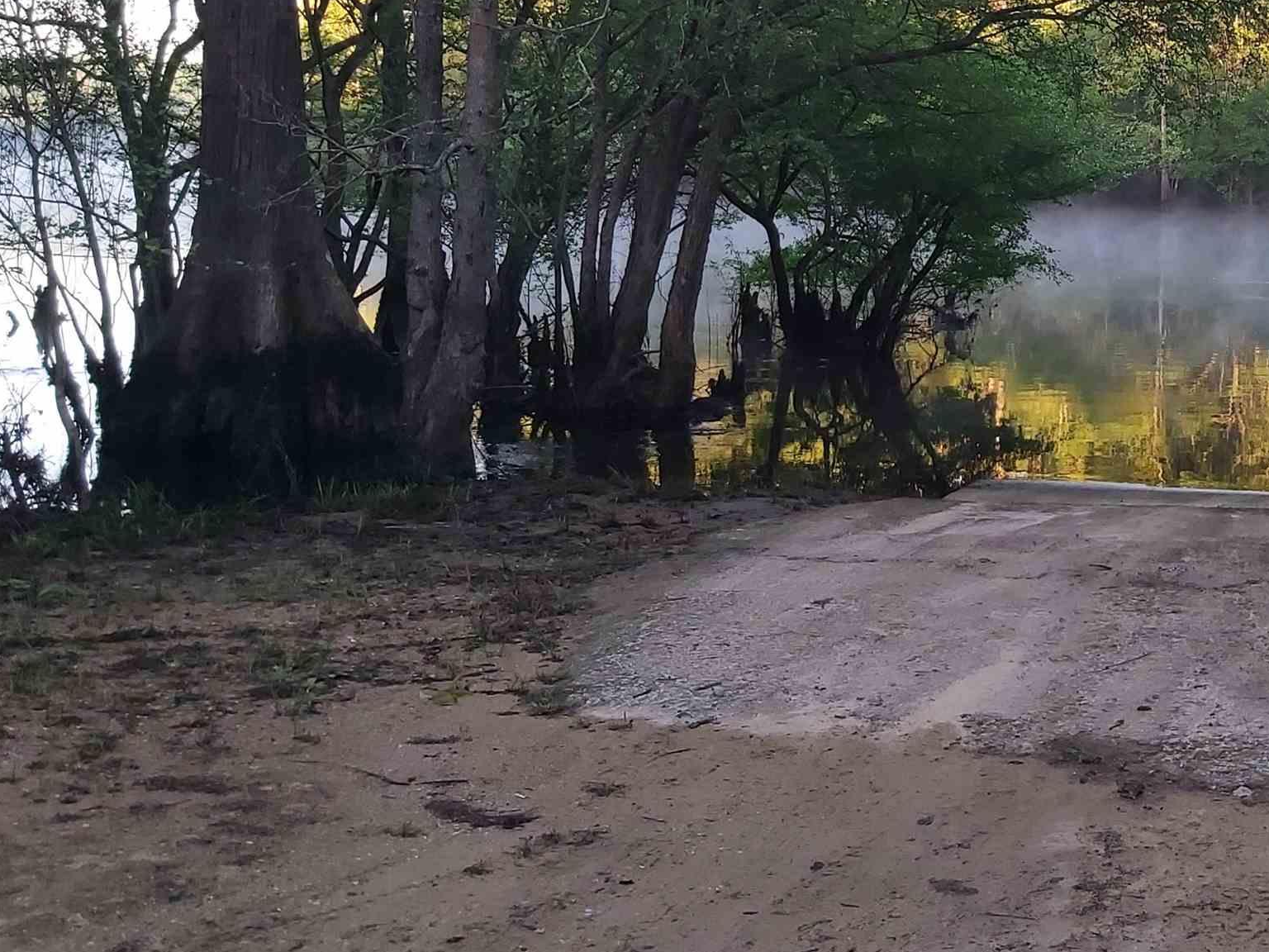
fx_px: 1906
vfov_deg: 27.6
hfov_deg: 34.2
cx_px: 1213
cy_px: 231
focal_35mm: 52
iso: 64
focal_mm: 3.92
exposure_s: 1/150
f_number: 1.7
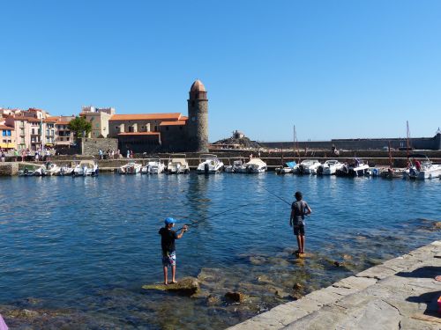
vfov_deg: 41.8
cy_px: 165
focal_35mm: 34
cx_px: 220
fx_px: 433
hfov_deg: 54.0
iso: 100
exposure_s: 1/1300
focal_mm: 6
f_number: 4
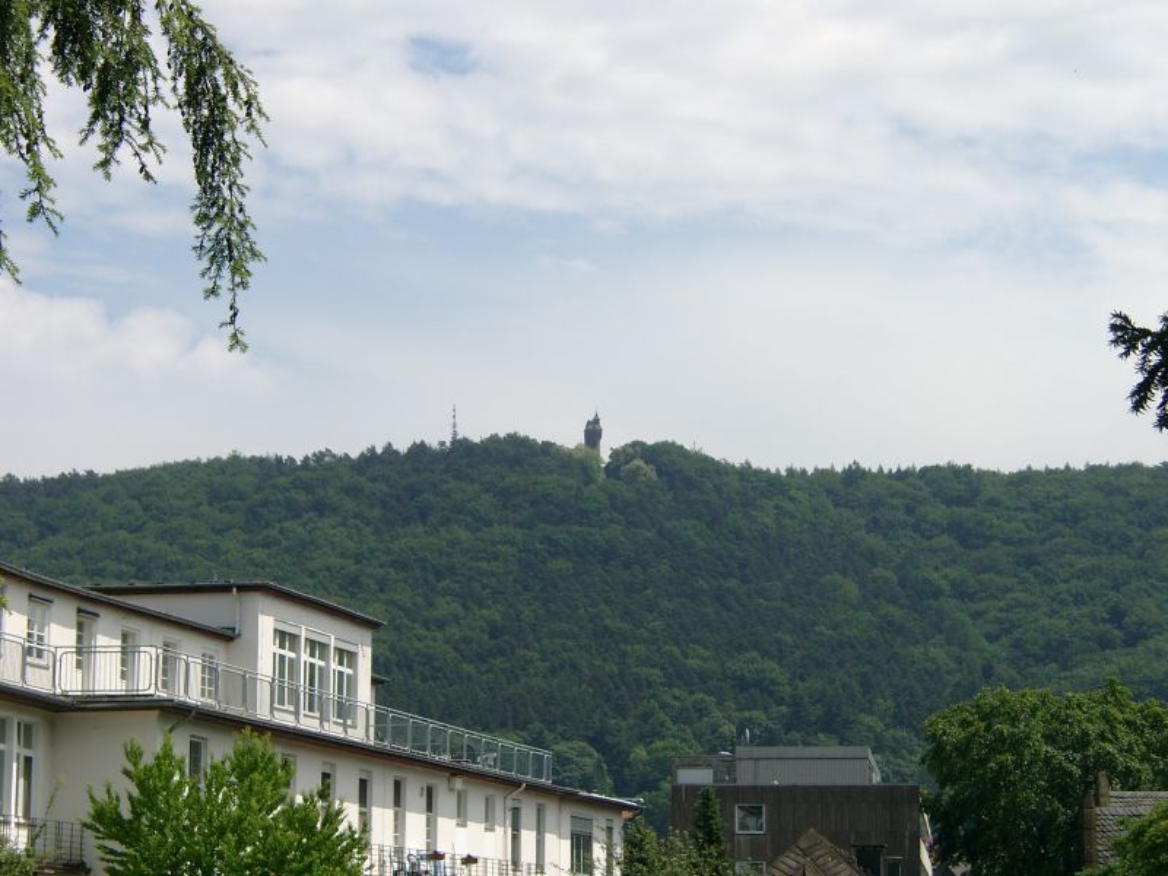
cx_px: 584
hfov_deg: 19.6
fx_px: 3374
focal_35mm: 100
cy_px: 438
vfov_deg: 14.8
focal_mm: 20.74
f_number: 4
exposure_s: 1/749
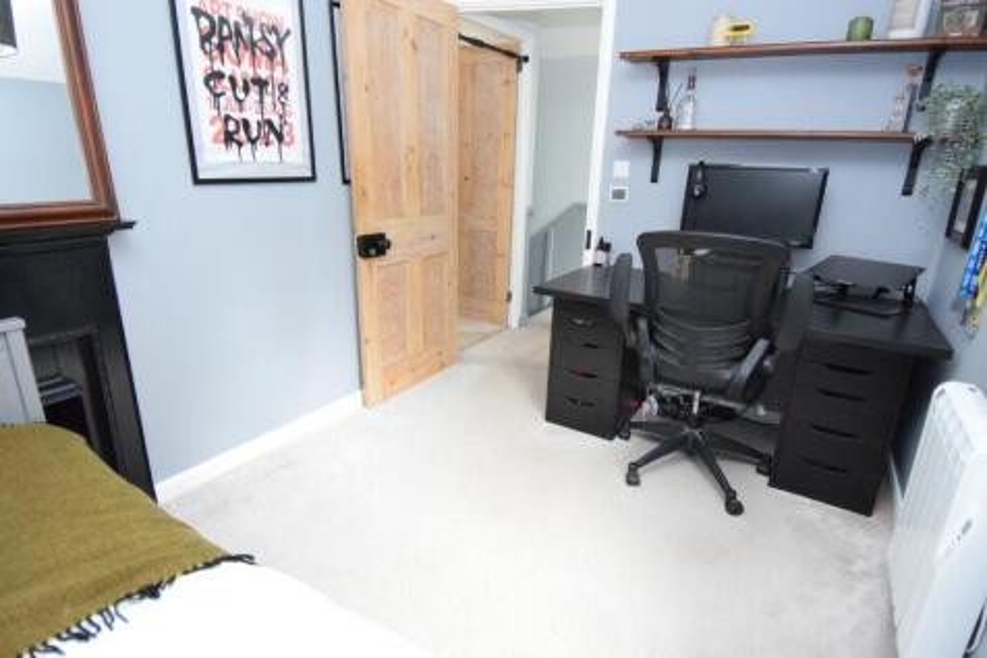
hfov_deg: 90.0
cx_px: 494
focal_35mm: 18
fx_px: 493
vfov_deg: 67.3
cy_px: 329
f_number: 4
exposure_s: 1/60
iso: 6400
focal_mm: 12
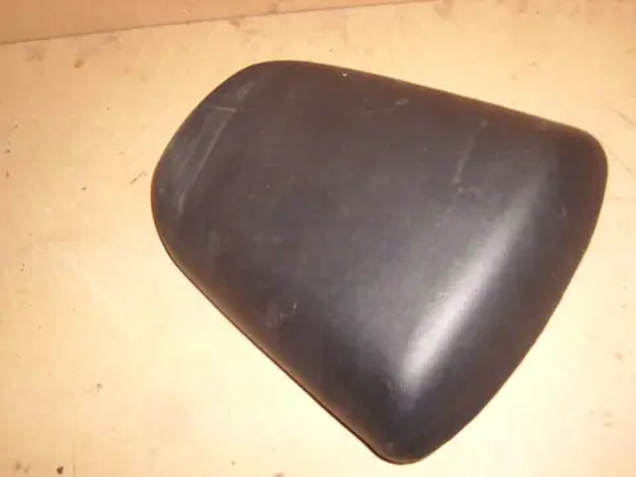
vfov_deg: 40.7
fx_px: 643
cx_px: 318
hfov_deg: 52.6
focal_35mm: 35
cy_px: 238
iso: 50
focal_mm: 5.8
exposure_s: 1/30
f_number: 2.8
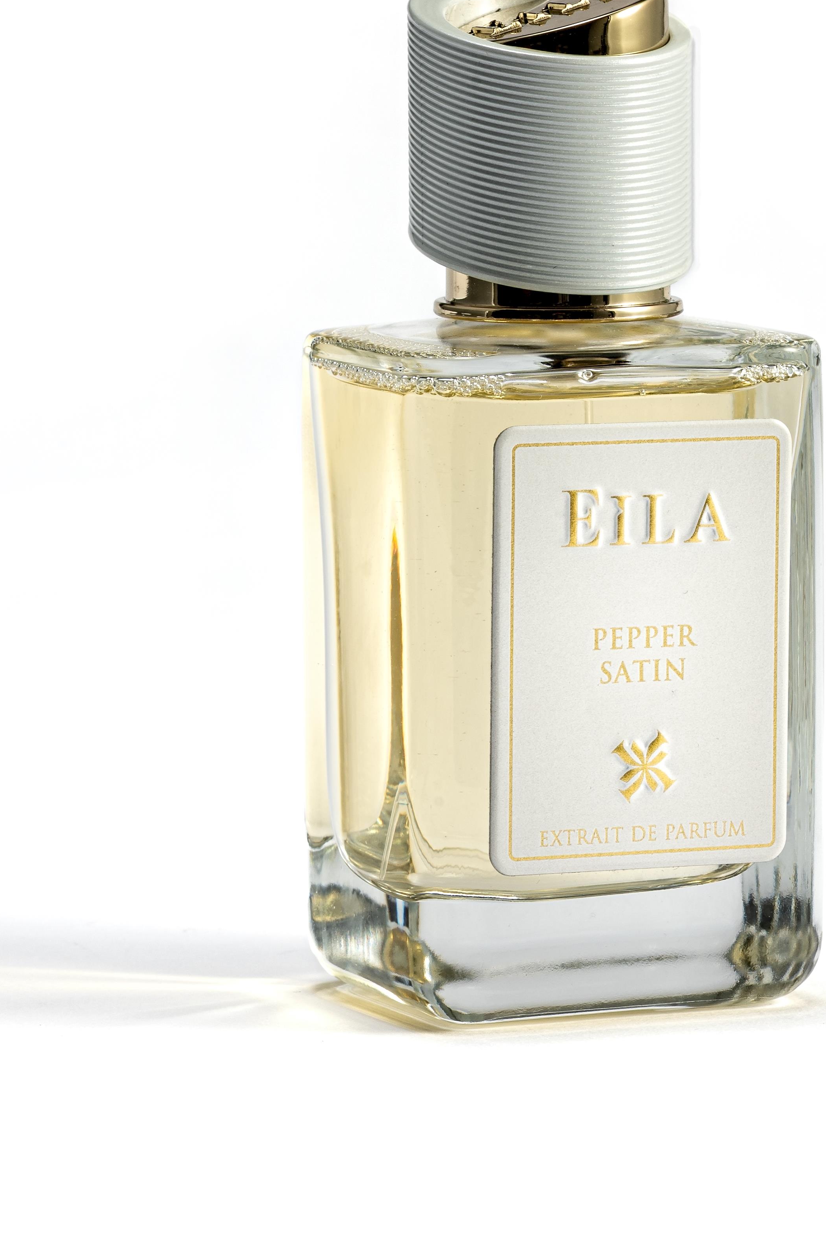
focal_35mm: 201
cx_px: 591
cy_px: 416
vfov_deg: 10.2
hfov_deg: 6.8
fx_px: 6917
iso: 100
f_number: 16
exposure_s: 1/160
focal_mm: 105
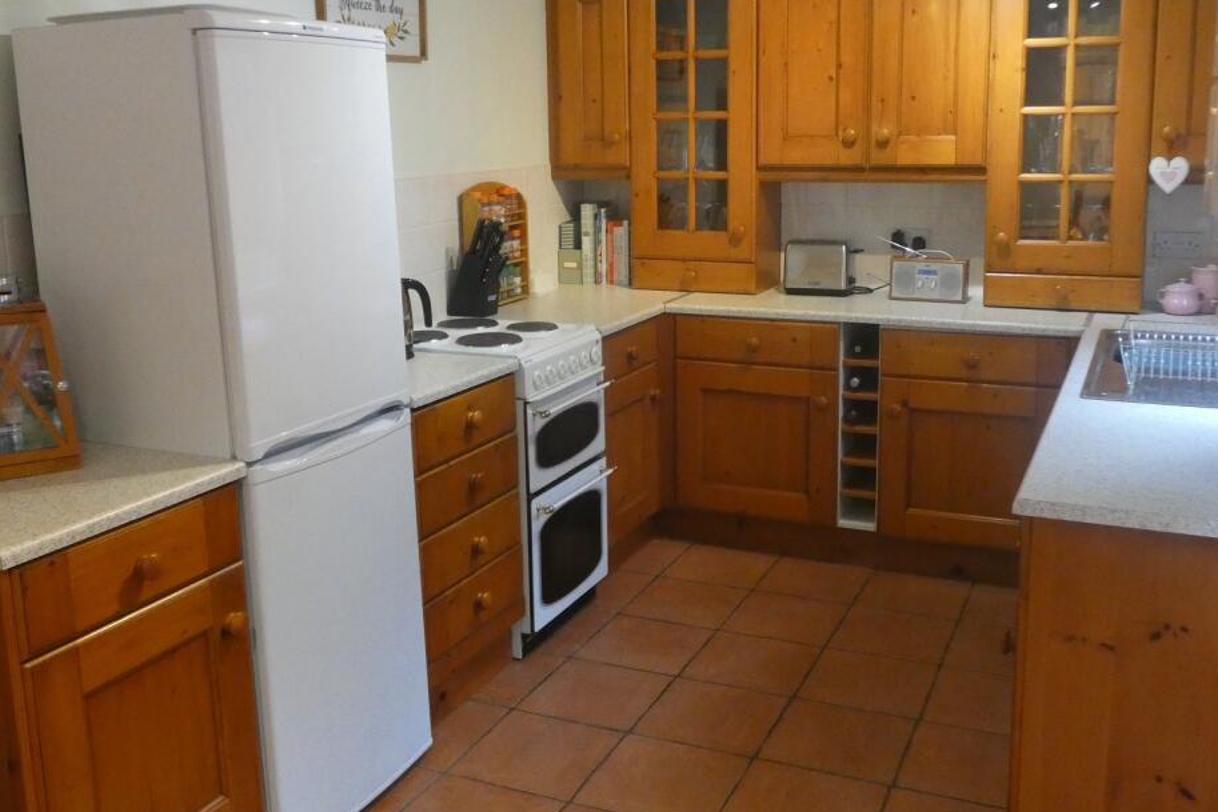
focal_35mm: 35
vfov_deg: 37.7
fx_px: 1184
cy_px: 331
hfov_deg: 54.4
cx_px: 639
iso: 1000
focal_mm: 5.3
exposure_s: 1/80
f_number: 3.3
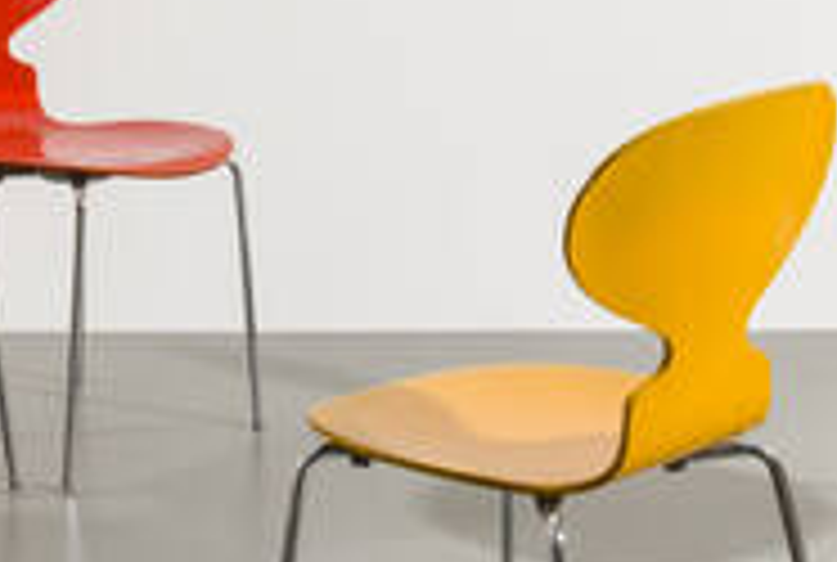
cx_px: 153
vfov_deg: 9.9
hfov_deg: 14.6
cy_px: 146
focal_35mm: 139
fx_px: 3240
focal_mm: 36
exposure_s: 1/200
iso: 100
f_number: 14
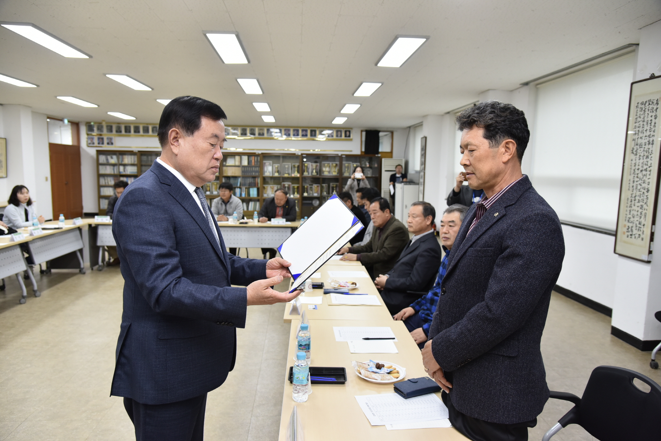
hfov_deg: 73.7
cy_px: 220
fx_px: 441
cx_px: 330
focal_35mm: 24
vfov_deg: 53.2
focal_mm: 24
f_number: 4.5
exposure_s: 1/125
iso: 800
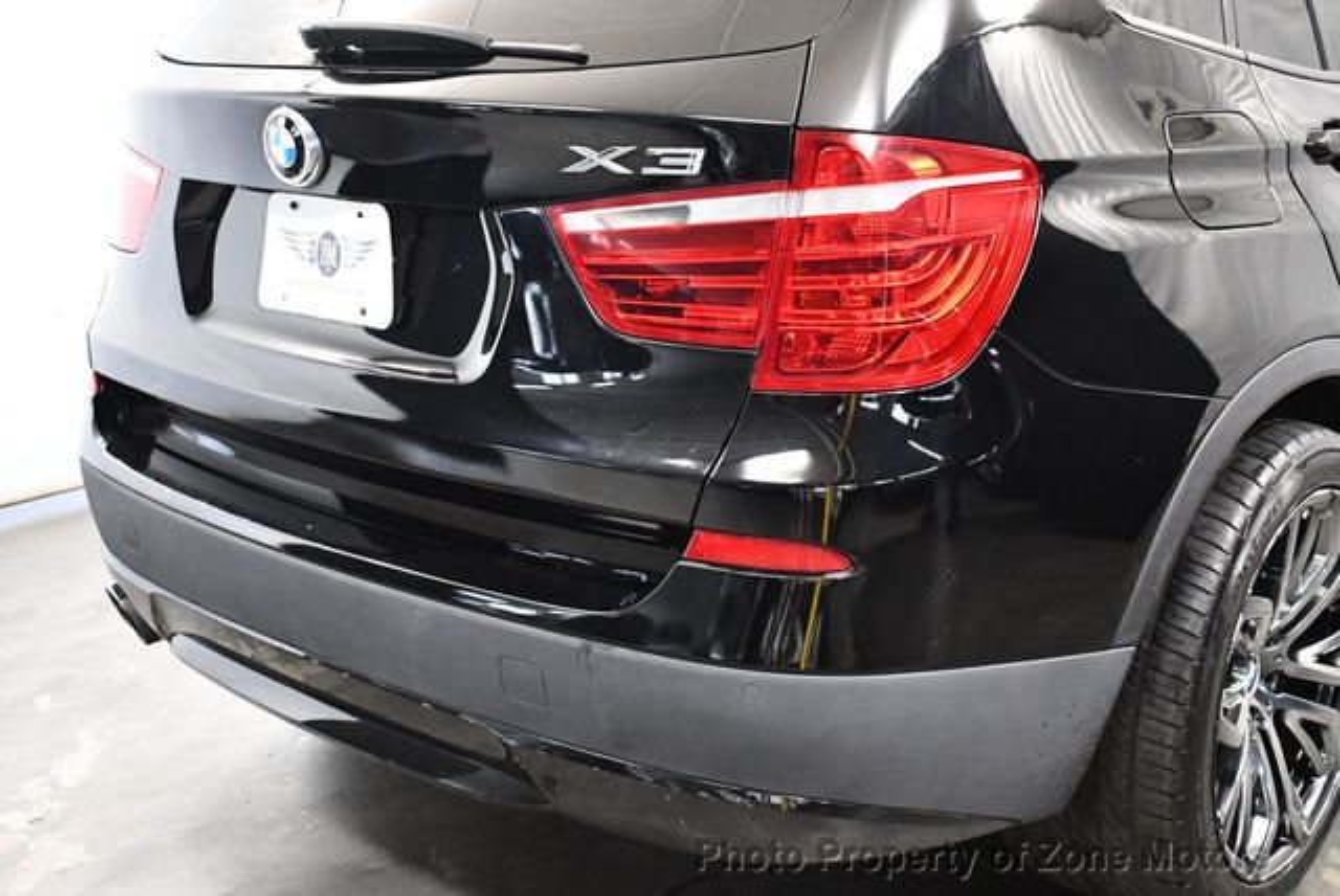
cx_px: 670
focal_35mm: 46
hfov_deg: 42.7
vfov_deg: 29.3
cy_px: 448
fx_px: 1714
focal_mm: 23
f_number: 3.8
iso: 3200
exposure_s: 1/80
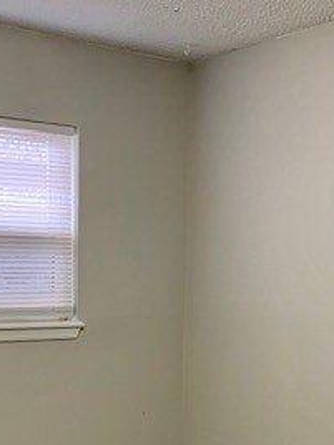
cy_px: 399
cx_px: 88
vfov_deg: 29.9
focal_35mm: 62
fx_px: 798
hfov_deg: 23.4
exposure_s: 1/60
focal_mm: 4.25
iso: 200
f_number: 1.8
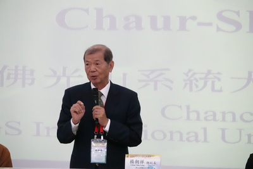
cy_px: 84
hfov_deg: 8.0
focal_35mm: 256
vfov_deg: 5.4
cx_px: 126
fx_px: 1800
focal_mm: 93.9
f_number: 4
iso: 6400
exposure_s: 1/500
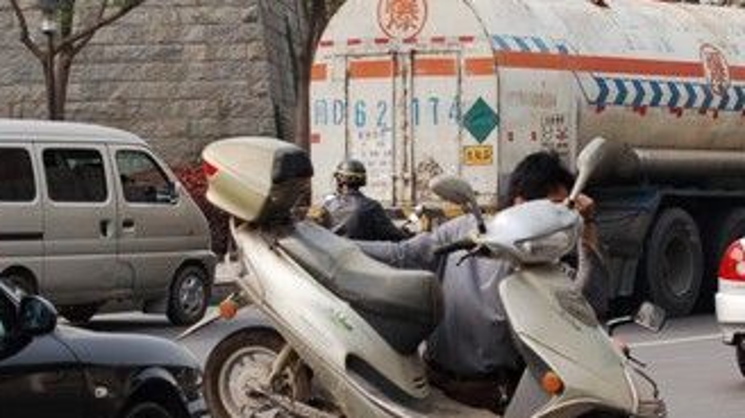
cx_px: 411
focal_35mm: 158
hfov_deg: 13.6
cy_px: 341
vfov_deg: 7.7
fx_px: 3118
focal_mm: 55
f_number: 7.1
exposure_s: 1/200
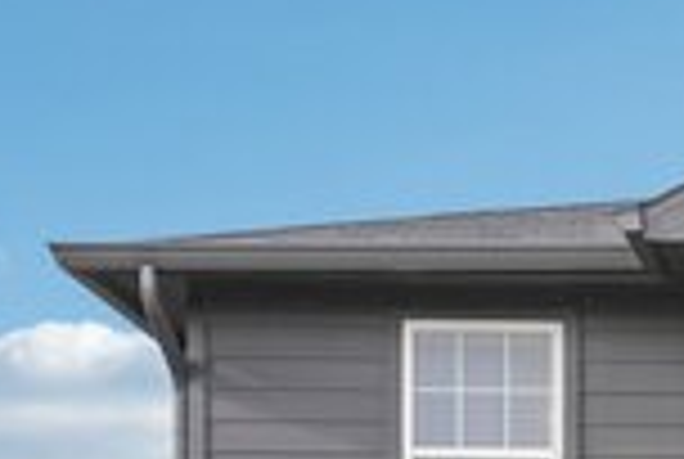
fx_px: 2323
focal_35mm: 122
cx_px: 1188
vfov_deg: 10.7
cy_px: 754
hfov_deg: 14.8
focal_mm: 29
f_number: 9.5
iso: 200
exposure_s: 1/200
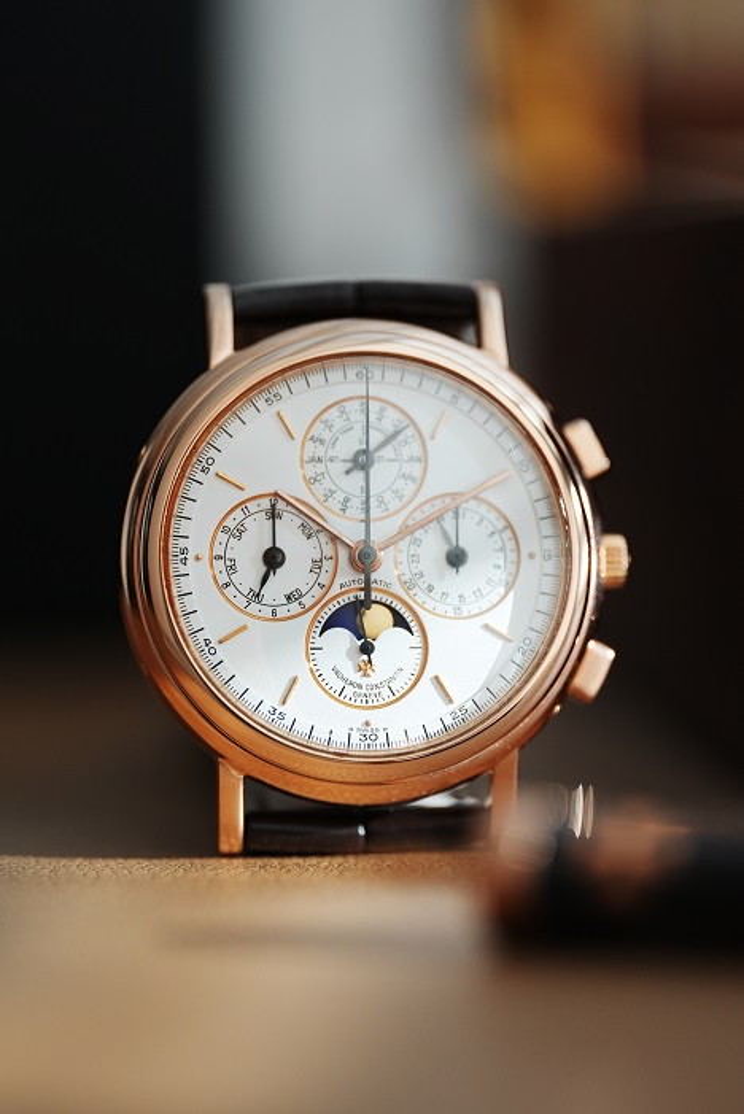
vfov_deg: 19.4
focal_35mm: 105
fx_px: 3252
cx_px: 372
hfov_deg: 13.1
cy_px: 557
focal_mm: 105
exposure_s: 1/250
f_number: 2.8
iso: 800
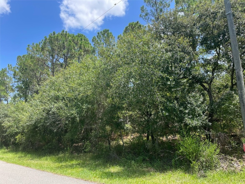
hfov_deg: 67.3
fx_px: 184
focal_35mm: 26
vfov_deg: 53.1
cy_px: 92
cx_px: 122
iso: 50
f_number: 1.6
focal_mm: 4.2
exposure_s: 1/1383
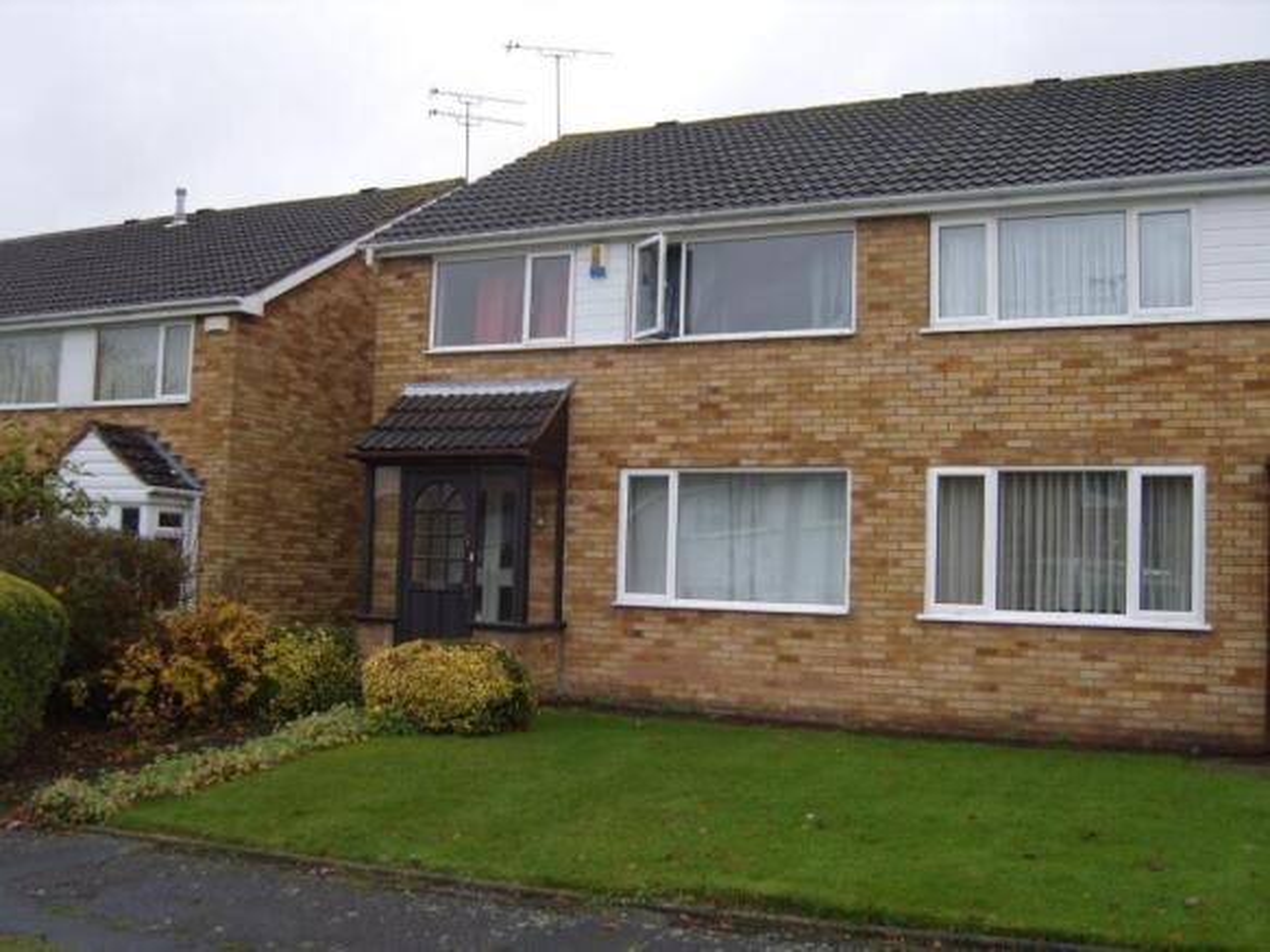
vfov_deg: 40.7
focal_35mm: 35
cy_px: 476
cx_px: 635
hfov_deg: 52.6
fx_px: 1284
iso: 80
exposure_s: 1/90
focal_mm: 7.4
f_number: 2.8
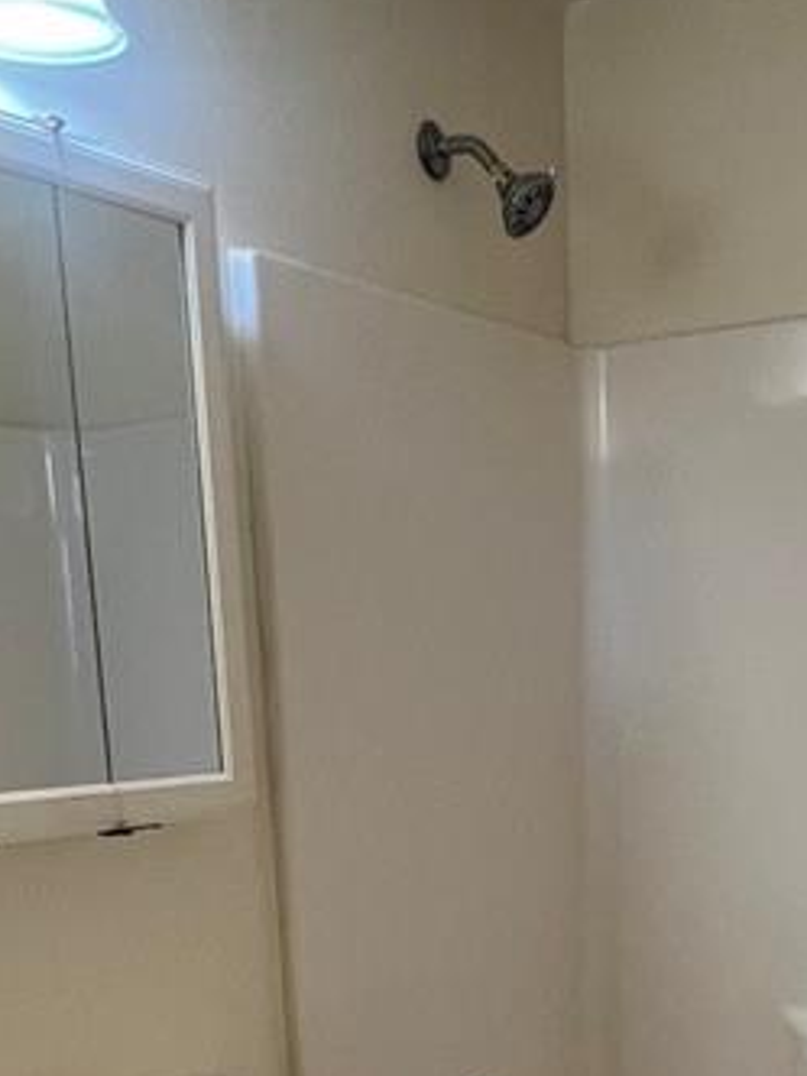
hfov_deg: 30.7
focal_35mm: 47
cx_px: 519
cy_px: 1144
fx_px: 1461
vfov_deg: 35.4
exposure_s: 1/120
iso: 125
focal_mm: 1.57
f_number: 1.8
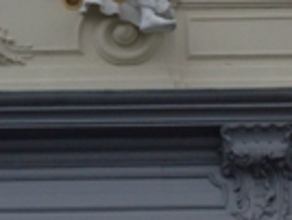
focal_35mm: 381
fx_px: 3220
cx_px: -74
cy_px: -81
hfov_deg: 5.2
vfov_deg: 3.9
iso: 80
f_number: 5.2
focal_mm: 18.9
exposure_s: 1/250
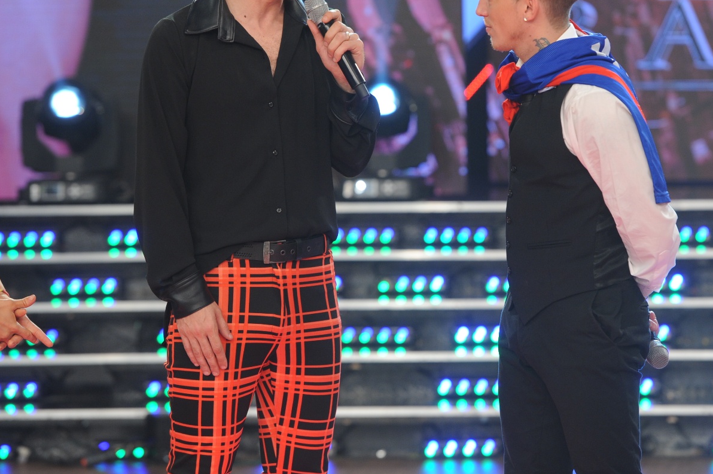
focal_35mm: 273
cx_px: 415
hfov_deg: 7.5
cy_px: 136
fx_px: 5403
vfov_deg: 5.0
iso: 800
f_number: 4.5
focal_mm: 170
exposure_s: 1/250
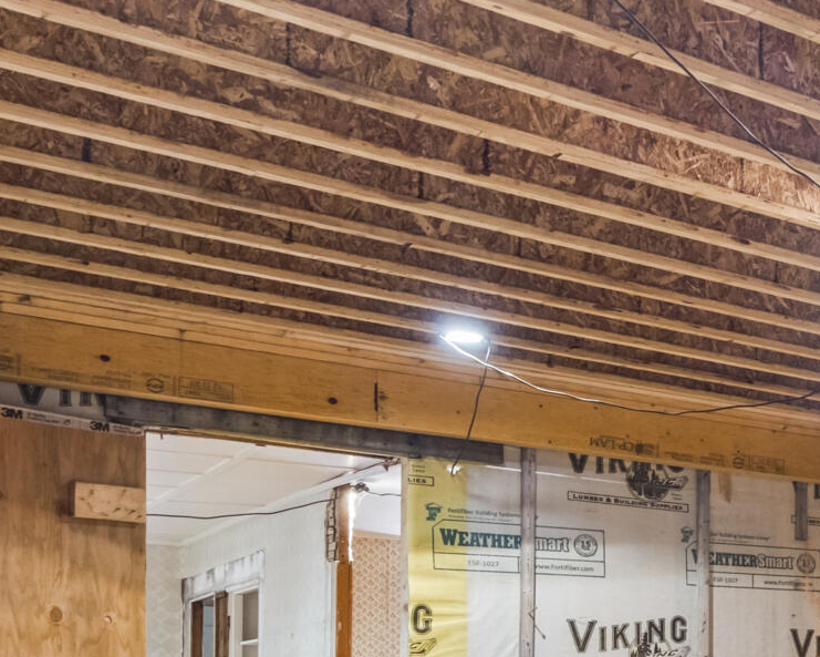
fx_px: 1384
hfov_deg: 24.5
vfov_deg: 24.8
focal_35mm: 57
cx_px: 1271
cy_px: 722
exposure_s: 1
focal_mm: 10.1
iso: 500
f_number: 8
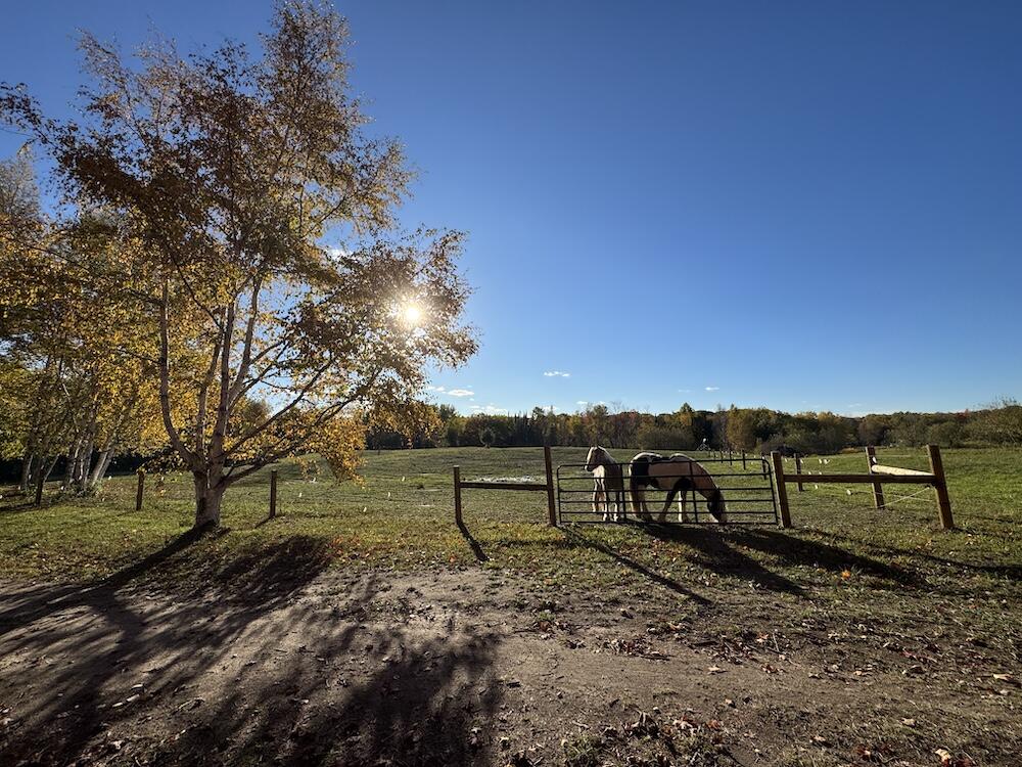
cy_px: 384
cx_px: 511
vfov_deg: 85.7
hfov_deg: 102.1
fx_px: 413
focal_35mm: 14
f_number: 2.2
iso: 50
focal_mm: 2.22
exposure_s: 1/2985
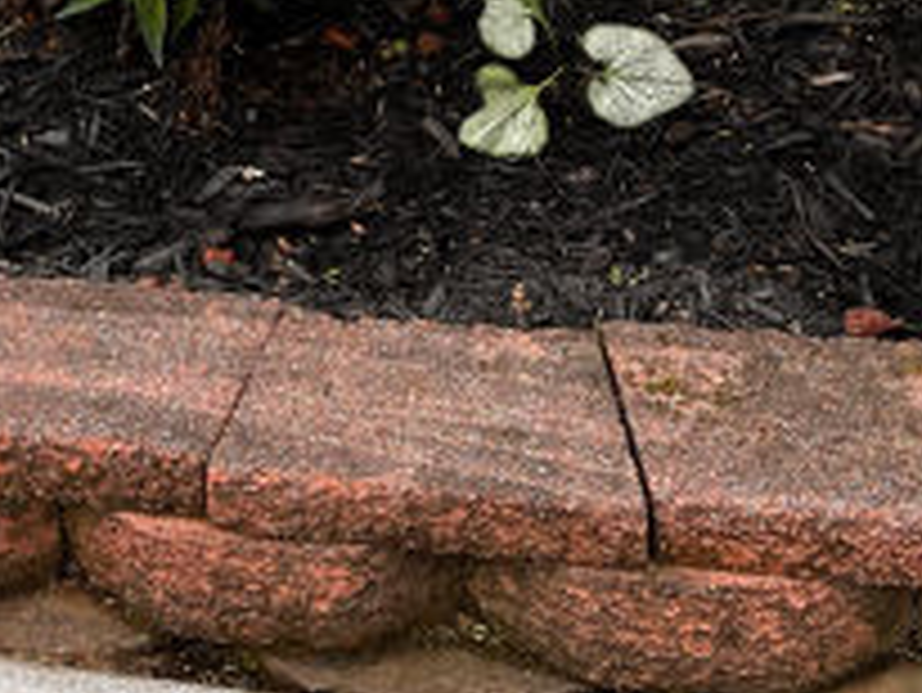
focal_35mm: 98
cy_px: -335
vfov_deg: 14.2
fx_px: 2612
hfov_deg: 18.8
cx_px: -211
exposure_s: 1/342
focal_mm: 5.1
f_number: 1.6
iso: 50
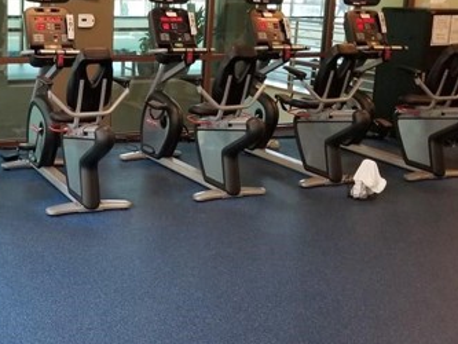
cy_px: 124
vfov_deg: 29.0
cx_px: 67
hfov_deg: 36.4
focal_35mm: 50
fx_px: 662
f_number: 1.7
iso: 200
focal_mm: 4.25
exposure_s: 1/40
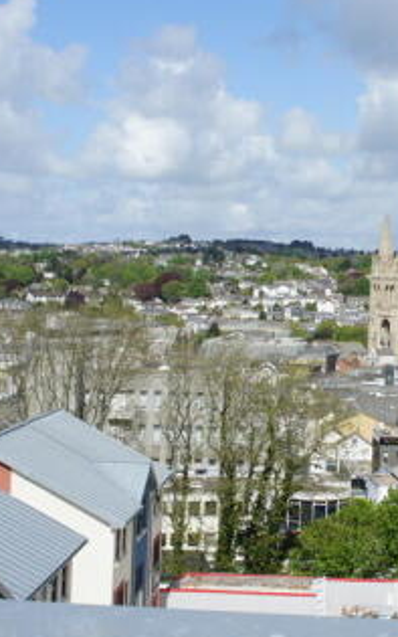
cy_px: 235
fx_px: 1267
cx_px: 372
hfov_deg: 17.5
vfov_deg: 28.1
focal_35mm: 73
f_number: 11
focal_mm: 23
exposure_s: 1/320
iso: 200
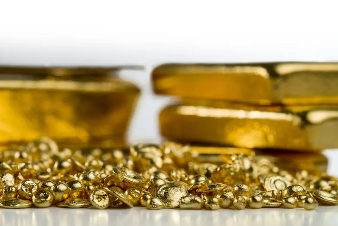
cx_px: 169
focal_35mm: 100
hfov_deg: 20.4
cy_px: 113
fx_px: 939
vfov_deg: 13.7
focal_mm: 100
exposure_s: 1/200
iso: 200
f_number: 11
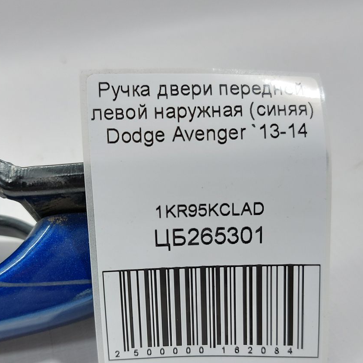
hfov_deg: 47.2
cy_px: 208
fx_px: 415
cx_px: 176
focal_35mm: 35
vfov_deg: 47.1
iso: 80
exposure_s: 1/50
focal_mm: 5.23
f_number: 1.8
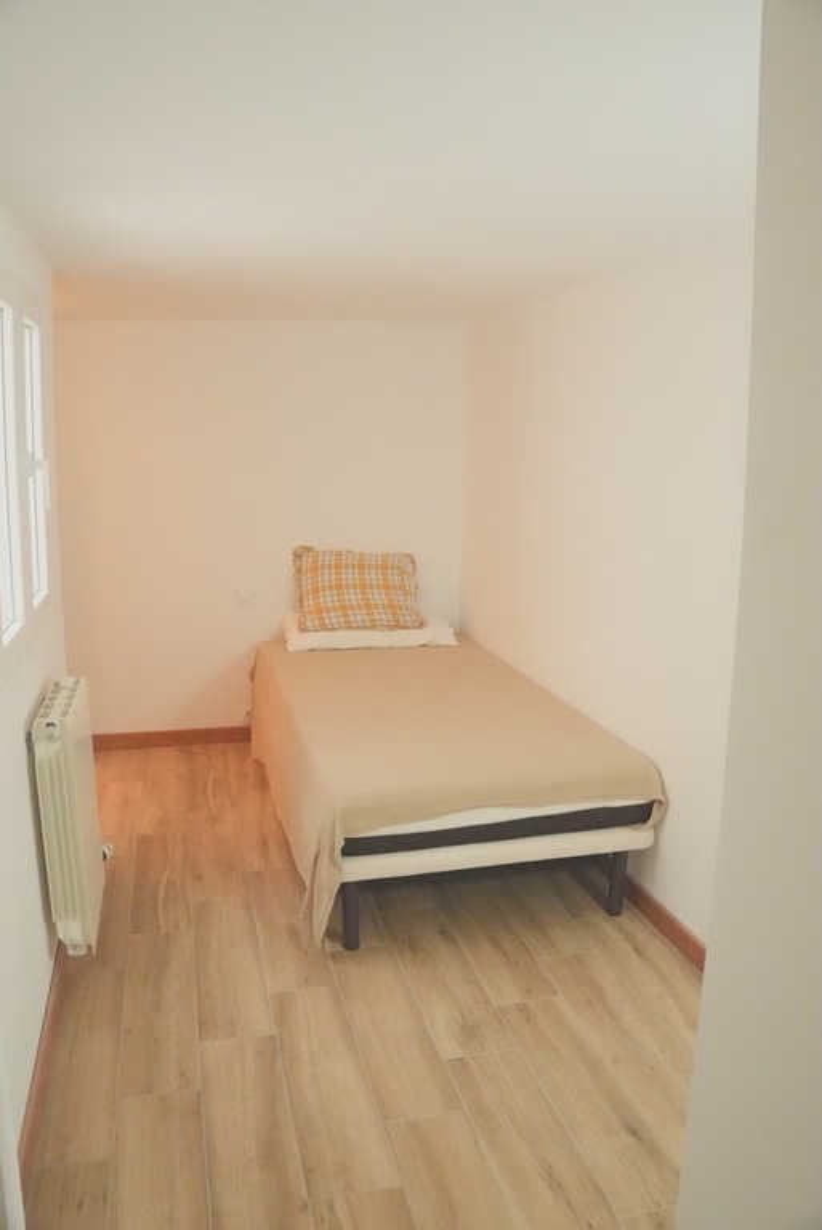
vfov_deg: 67.4
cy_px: 615
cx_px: 411
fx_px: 923
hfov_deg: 48.0
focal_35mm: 27
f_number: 8
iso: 12800
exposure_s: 1/250
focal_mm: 18
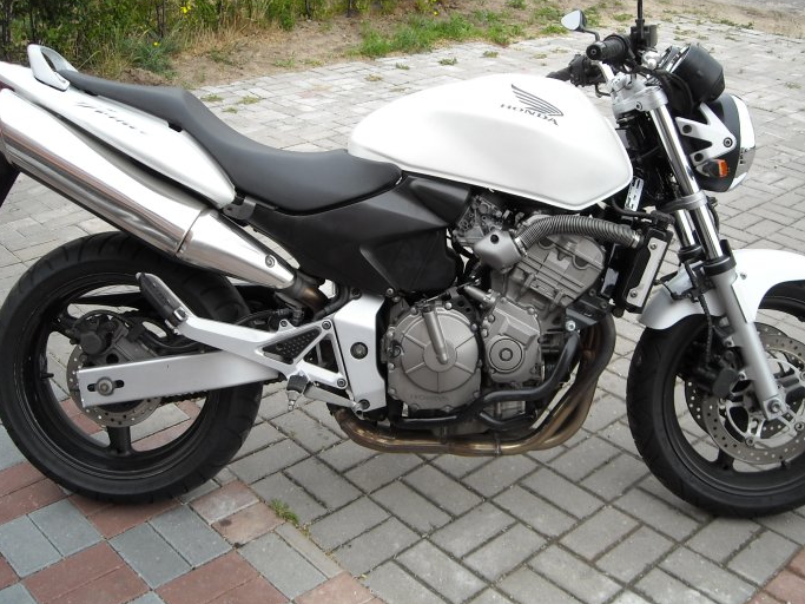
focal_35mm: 41
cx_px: 408
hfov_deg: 45.8
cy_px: 283
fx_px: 953
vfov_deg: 35.1
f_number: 2.8
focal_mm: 5.7
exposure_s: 1/192
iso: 64
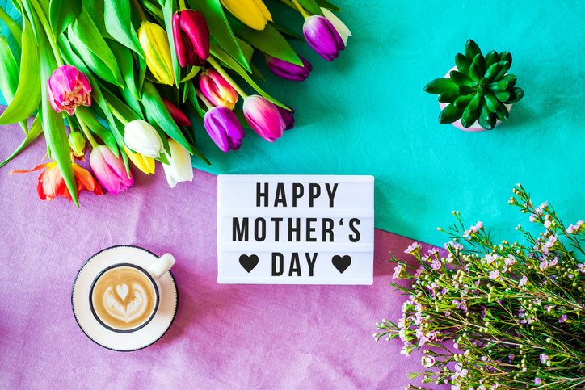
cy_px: 195
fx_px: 813
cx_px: 292
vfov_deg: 27.0
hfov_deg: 39.6
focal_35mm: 50
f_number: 8
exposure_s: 1/8
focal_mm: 50
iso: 200
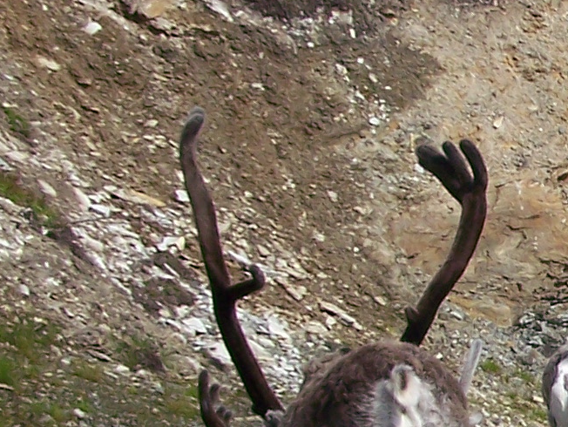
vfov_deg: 9.0
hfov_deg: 11.5
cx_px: 824
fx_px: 2709
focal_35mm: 165
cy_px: 316
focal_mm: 6.3
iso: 80
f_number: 4
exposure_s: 1/1000
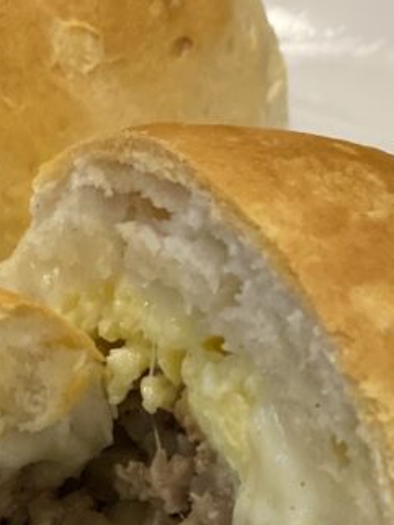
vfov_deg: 11.9
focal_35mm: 166
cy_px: 335
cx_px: -11
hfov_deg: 8.9
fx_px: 2518
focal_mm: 6
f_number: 2
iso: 200
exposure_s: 1/120
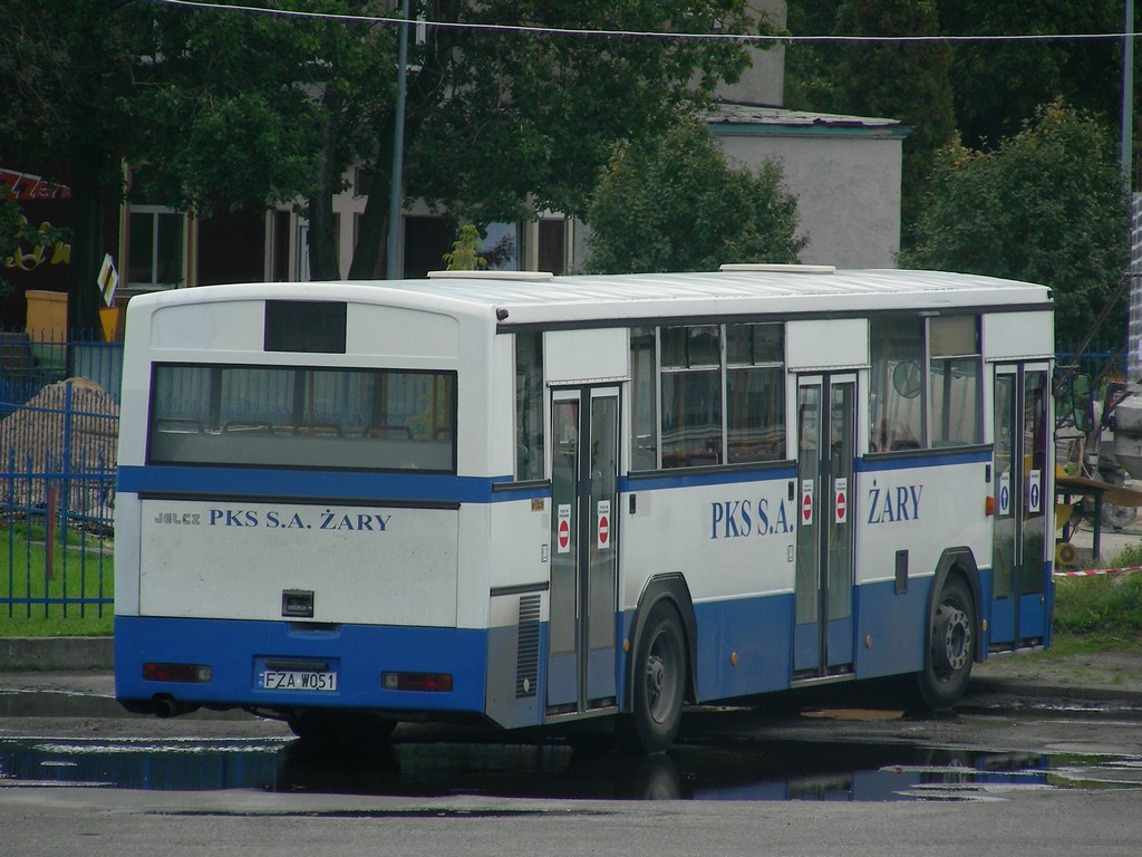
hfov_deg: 6.4
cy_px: 428
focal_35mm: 309
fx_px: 10194
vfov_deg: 4.8
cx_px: 571
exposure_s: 1/434
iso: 50
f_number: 4
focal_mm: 51.6
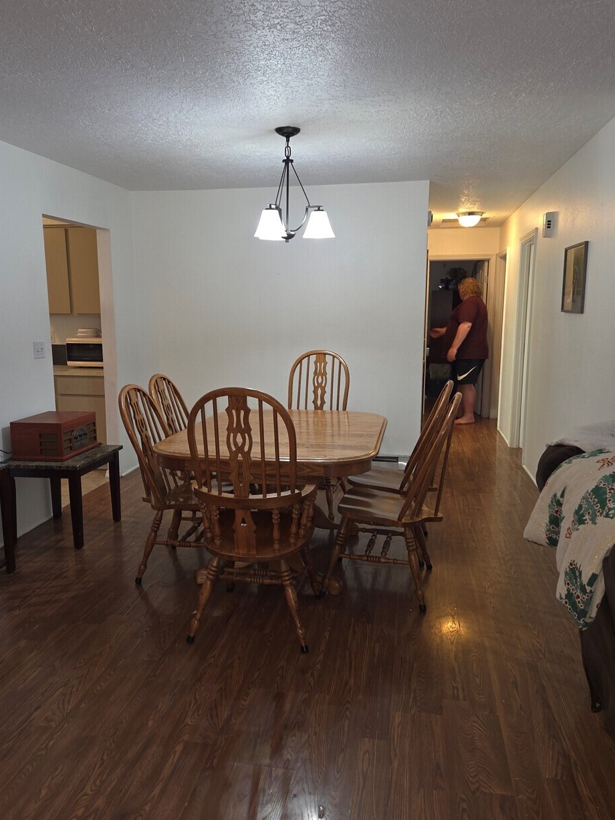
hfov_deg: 51.3
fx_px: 640
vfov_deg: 65.3
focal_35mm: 27
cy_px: 399
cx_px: 299
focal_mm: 5.4
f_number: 1.8
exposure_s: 1/60
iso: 400
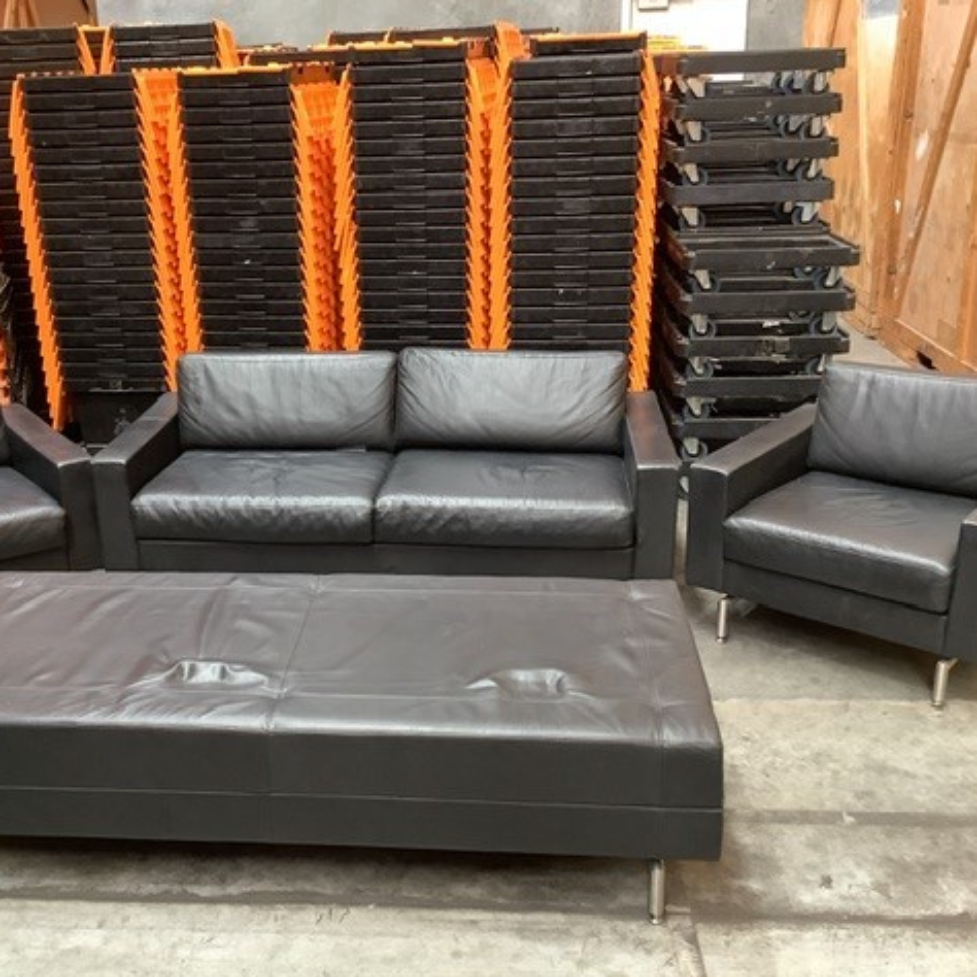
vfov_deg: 44.9
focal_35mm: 37
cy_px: 488
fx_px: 1181
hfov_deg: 44.6
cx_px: 373
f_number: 2.4
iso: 320
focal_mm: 3.3
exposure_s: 1/33
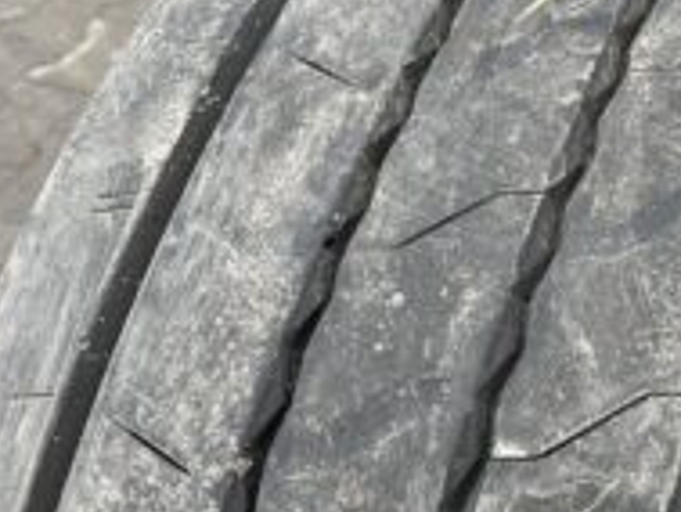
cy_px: 269
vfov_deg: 24.8
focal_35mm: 59
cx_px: 620
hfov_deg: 31.1
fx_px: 1161
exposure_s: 1/113
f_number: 1.6
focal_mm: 4.2
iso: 125
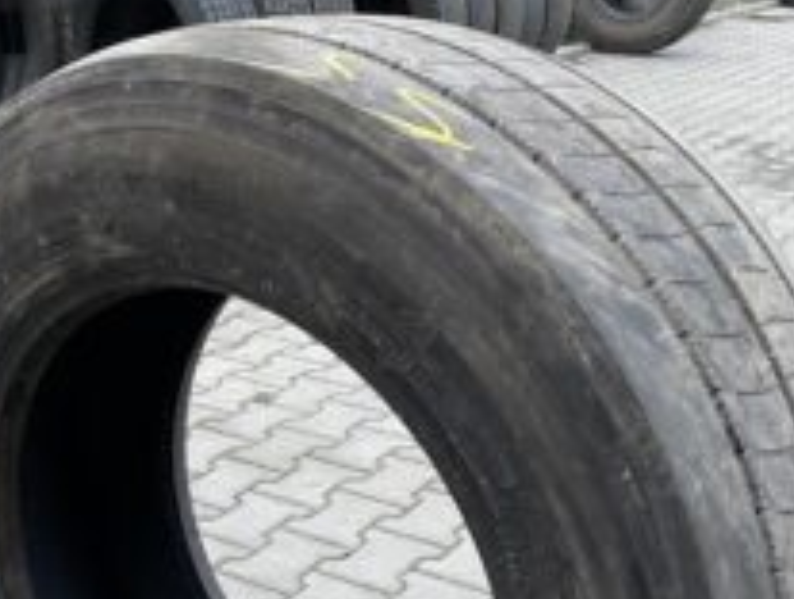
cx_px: 280
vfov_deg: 25.9
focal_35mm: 54
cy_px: 582
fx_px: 1241
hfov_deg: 35.2
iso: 100
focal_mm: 4.25
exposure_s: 1/50
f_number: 1.8
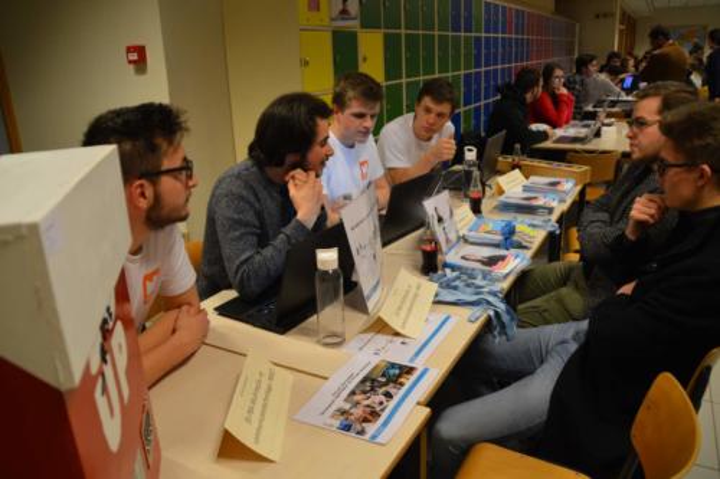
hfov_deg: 67.4
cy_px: 240
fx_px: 540
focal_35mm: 27
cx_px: 360
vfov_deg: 47.9
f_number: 3.5
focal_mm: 18
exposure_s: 1/60
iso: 640
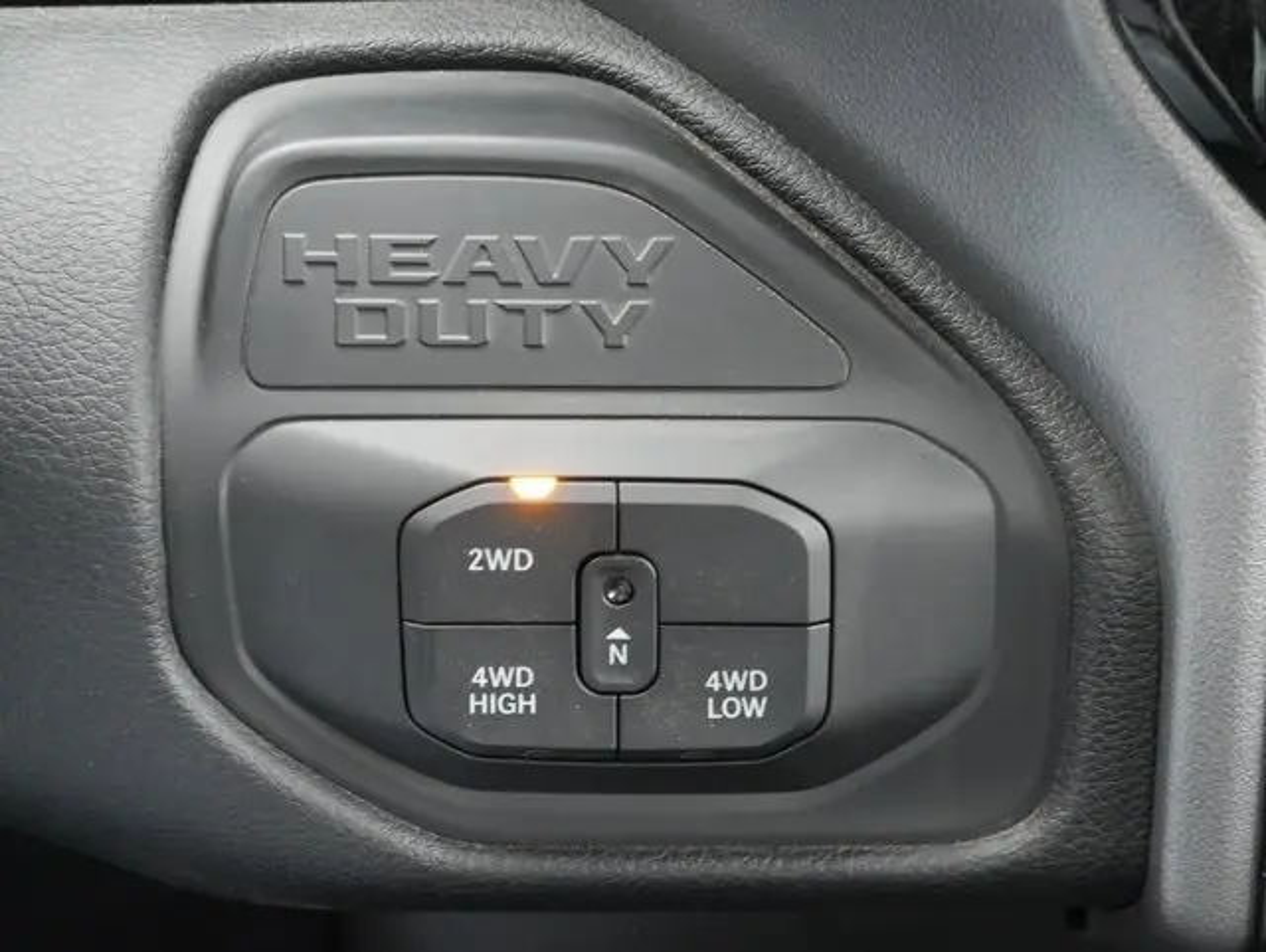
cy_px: 476
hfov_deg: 27.8
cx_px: 633
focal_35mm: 70
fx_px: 2562
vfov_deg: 21.0
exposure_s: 1/20
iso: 3200
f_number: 5.5
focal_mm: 35
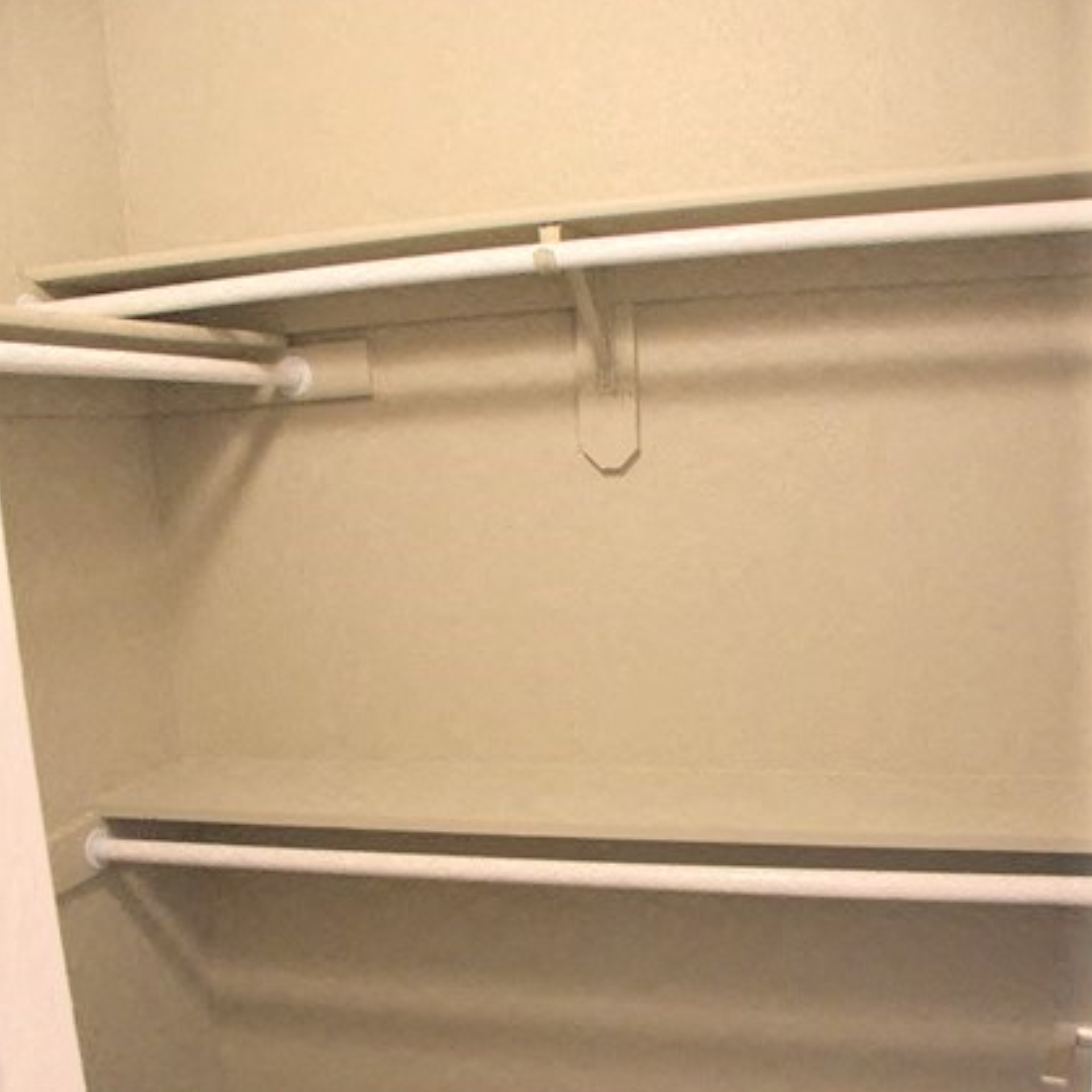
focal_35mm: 35
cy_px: 712
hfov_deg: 47.2
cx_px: 547
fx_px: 1249
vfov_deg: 46.6
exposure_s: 1/60
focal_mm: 18
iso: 3200
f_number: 3.5
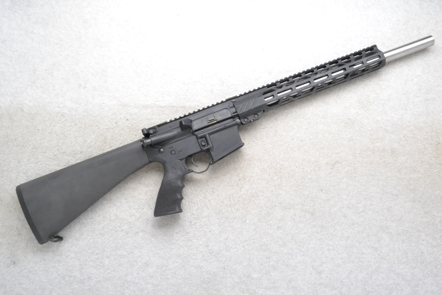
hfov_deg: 61.9
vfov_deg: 43.6
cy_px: 148
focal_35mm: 30
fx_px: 368
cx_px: 221
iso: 3200
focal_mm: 20
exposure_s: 1/60
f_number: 20
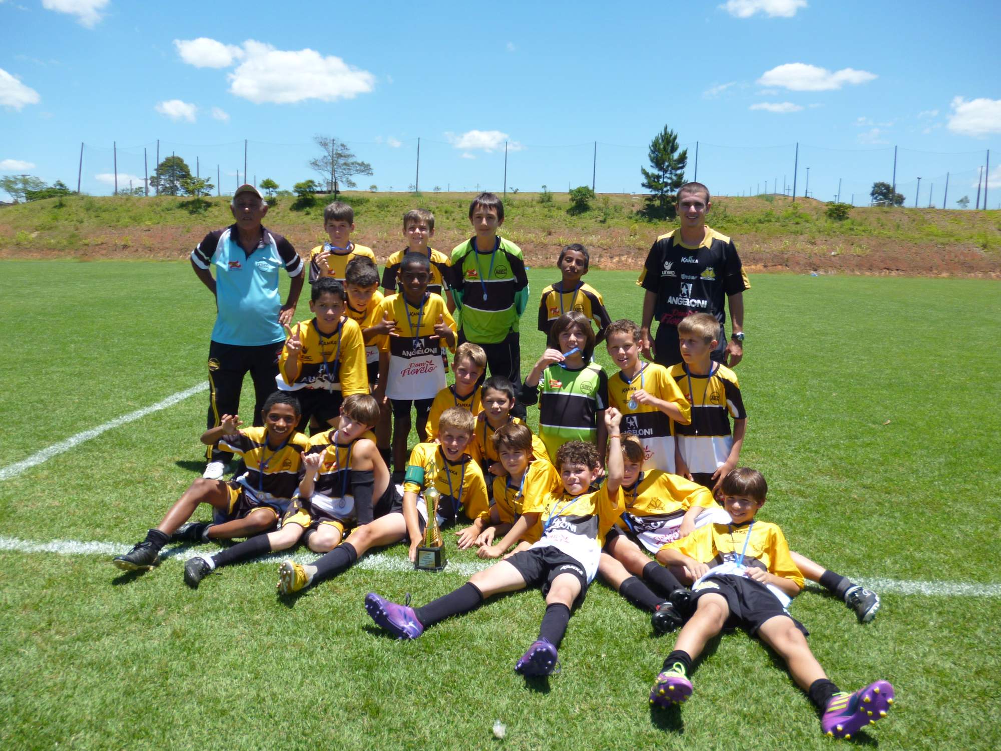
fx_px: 810
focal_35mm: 28
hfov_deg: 63.4
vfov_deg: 49.7
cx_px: 500
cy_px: 376
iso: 100
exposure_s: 1/80
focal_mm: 5
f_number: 9
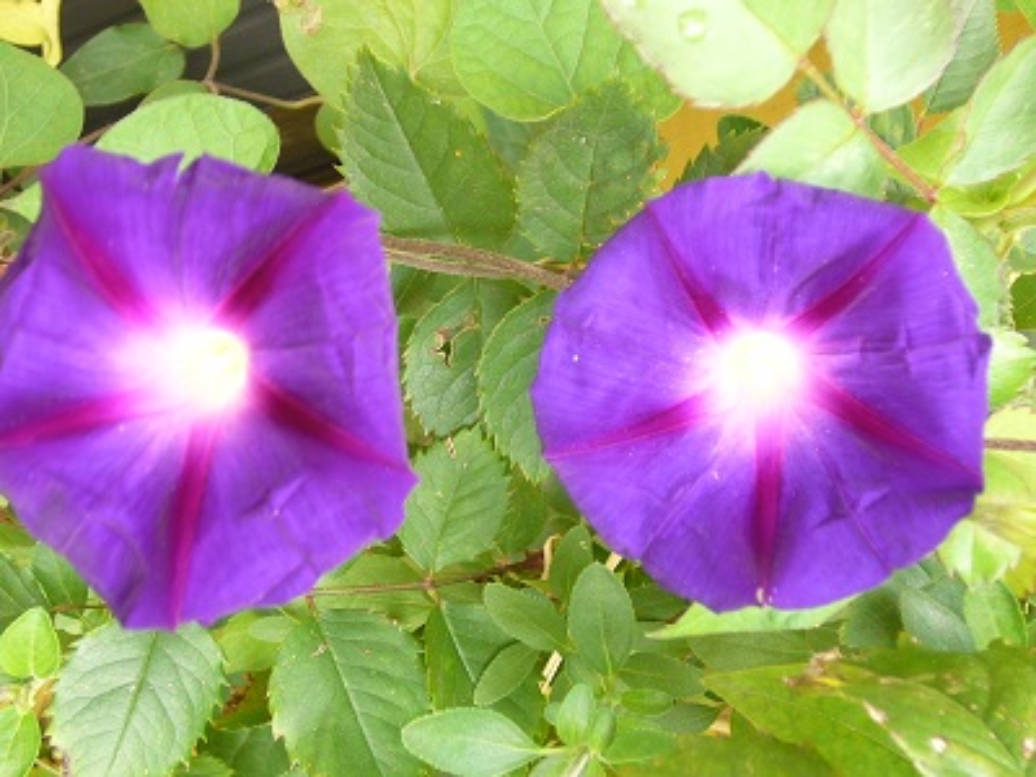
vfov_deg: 18.0
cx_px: 518
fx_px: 2454
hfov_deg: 23.8
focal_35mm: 82
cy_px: 388
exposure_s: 1/40
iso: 80
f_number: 3.9
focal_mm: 10.9
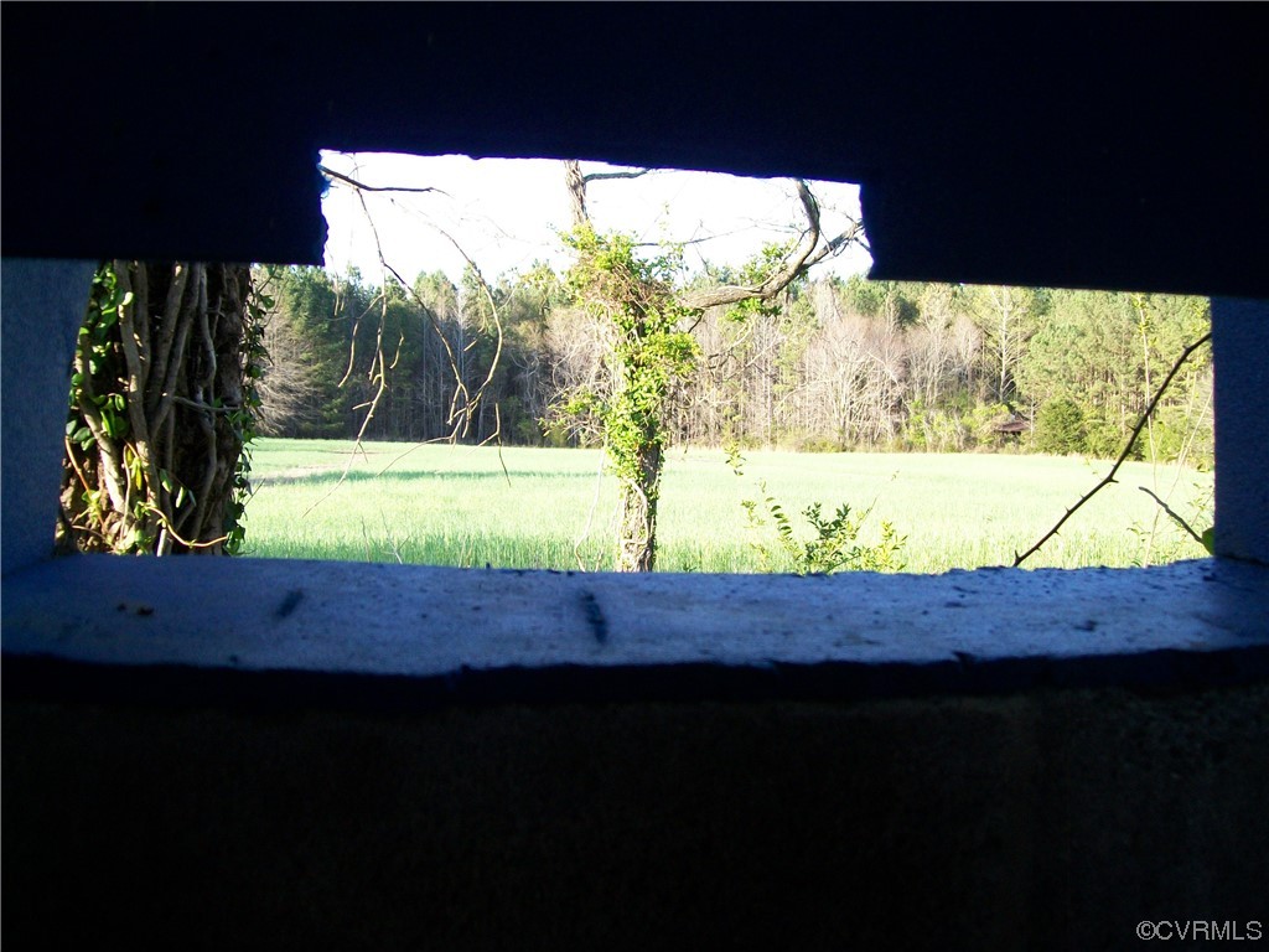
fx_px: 1246
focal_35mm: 34
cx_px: 634
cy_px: 476
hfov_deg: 54.0
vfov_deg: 41.8
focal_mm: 6.1
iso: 64
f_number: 2.7
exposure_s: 1/160
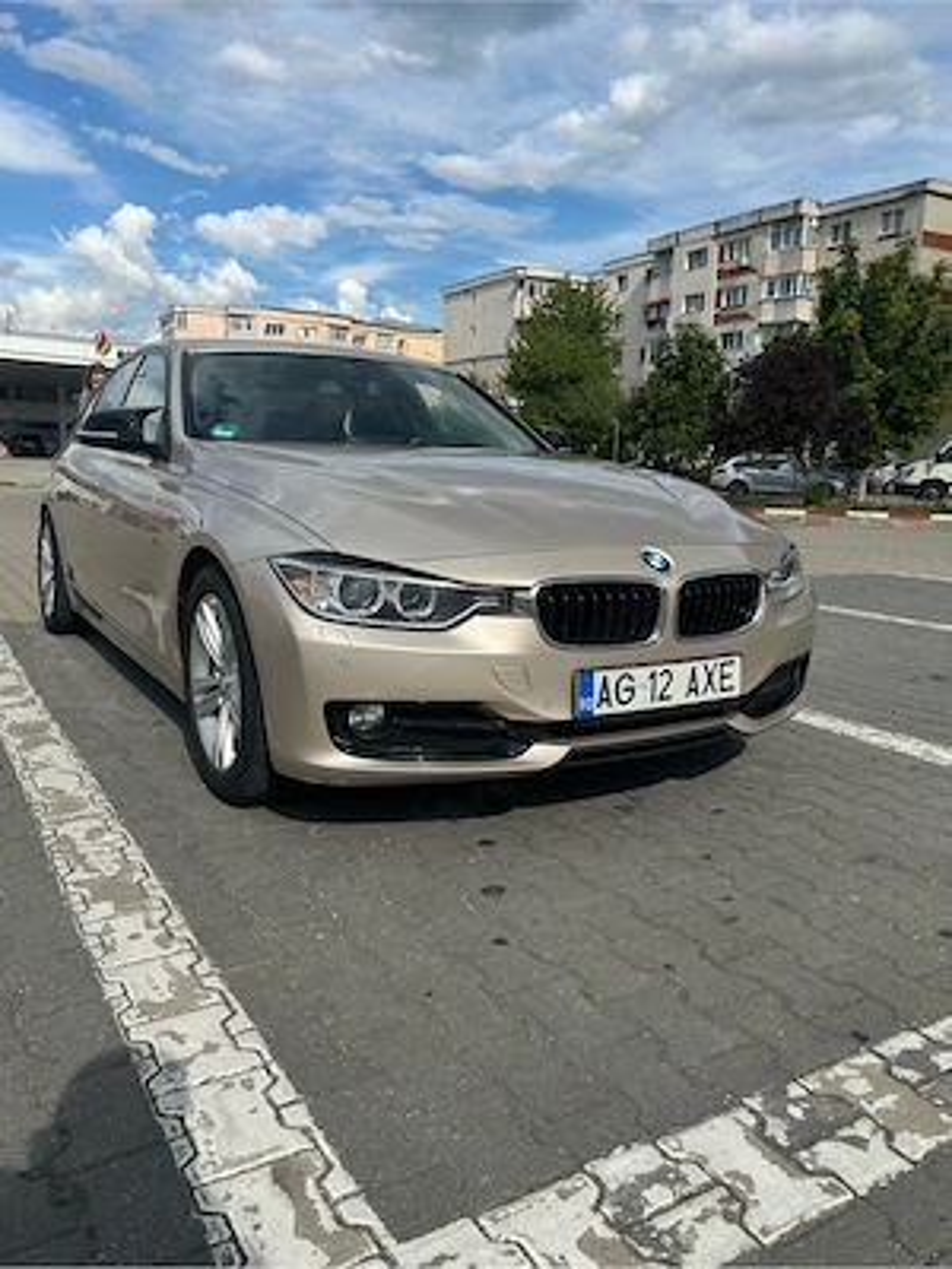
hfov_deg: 53.1
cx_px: 476
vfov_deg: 67.3
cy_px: 634
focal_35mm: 26
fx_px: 953
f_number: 1.5
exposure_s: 1/4115
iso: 50
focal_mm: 5.7
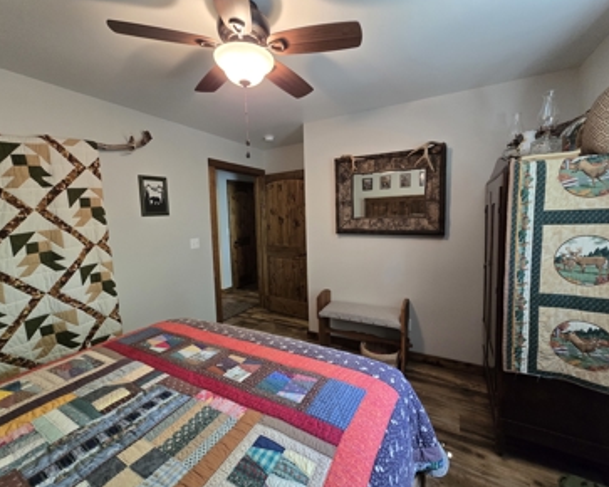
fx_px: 252
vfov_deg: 87.9
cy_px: 240
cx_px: 300
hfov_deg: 100.7
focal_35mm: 14
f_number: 2.2
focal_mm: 2.2
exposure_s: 1/60
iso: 400
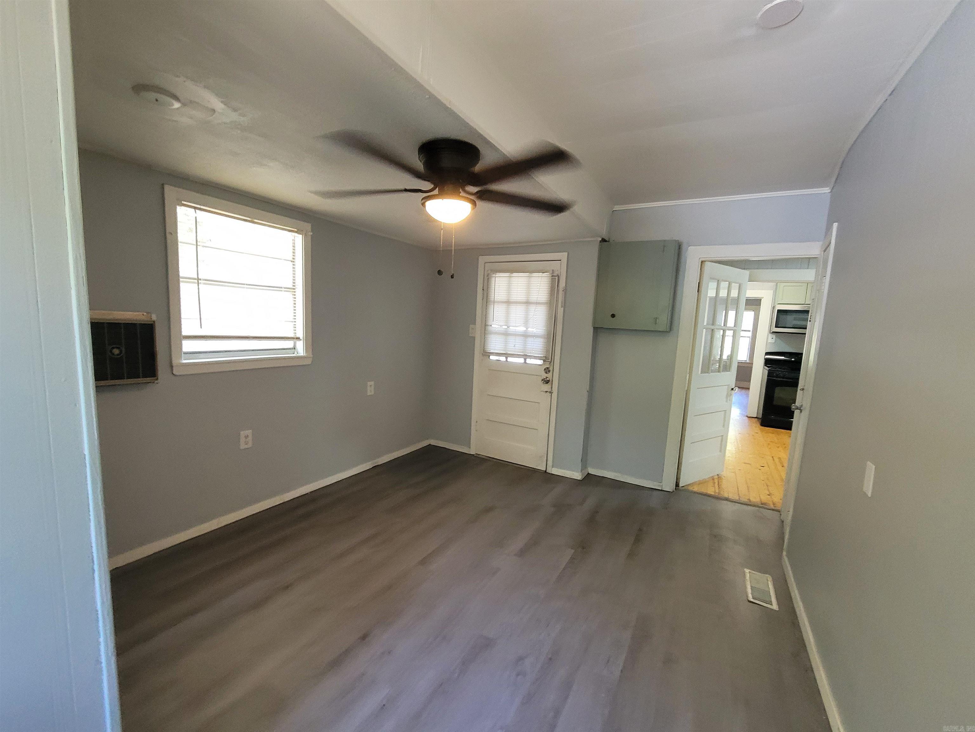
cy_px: 366
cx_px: 488
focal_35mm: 13
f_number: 2.2
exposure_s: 1/60
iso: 320
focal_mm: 2.2
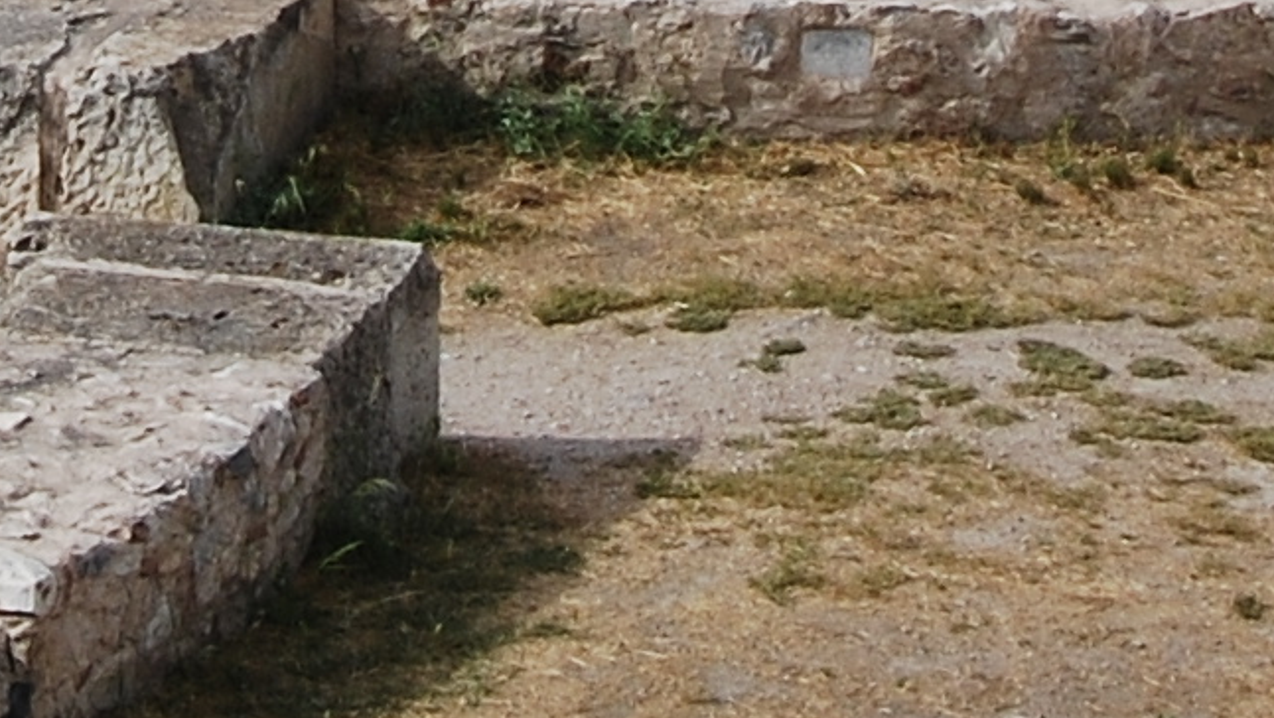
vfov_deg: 4.1
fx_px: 9873
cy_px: -1138
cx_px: 57
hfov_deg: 7.4
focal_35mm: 292
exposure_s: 1/250
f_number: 10
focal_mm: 31
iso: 140
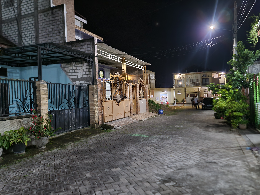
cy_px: 98
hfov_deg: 69.4
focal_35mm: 25
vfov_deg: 54.9
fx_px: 188
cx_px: 130
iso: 1600
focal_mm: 7
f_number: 1.8
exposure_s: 1/13
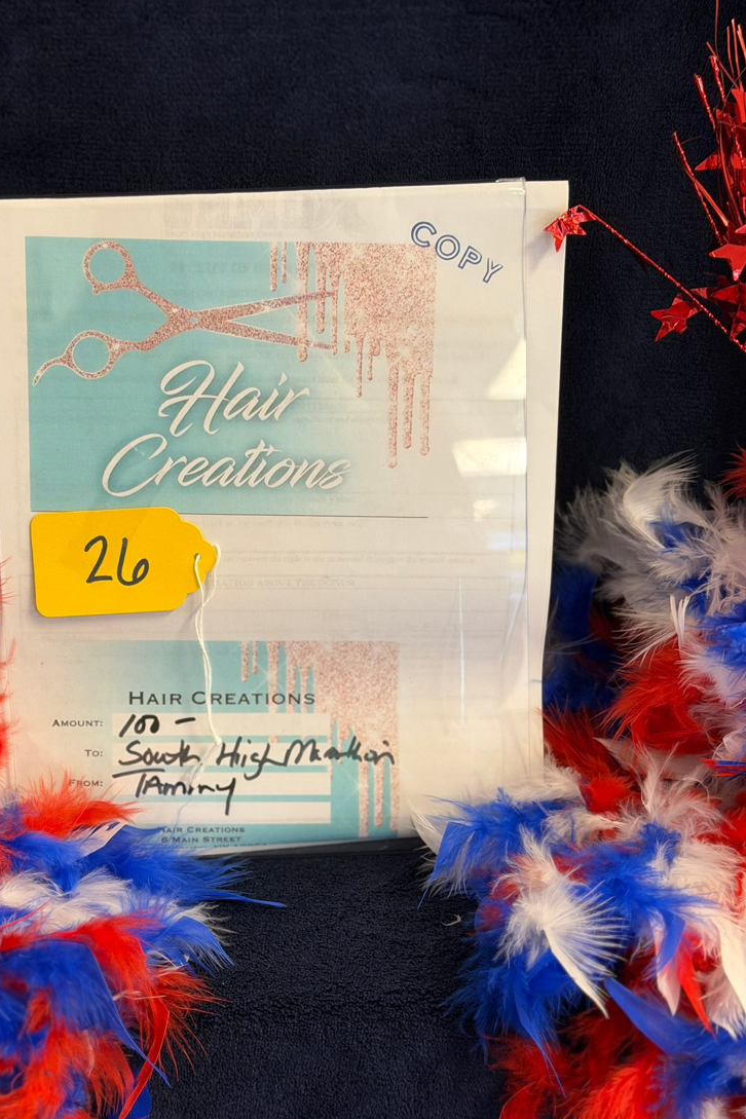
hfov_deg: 24.6
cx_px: 304
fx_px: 1709
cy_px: 608
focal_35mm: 55
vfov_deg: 36.2
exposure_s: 1/60
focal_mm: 6.76
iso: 250
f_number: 1.78
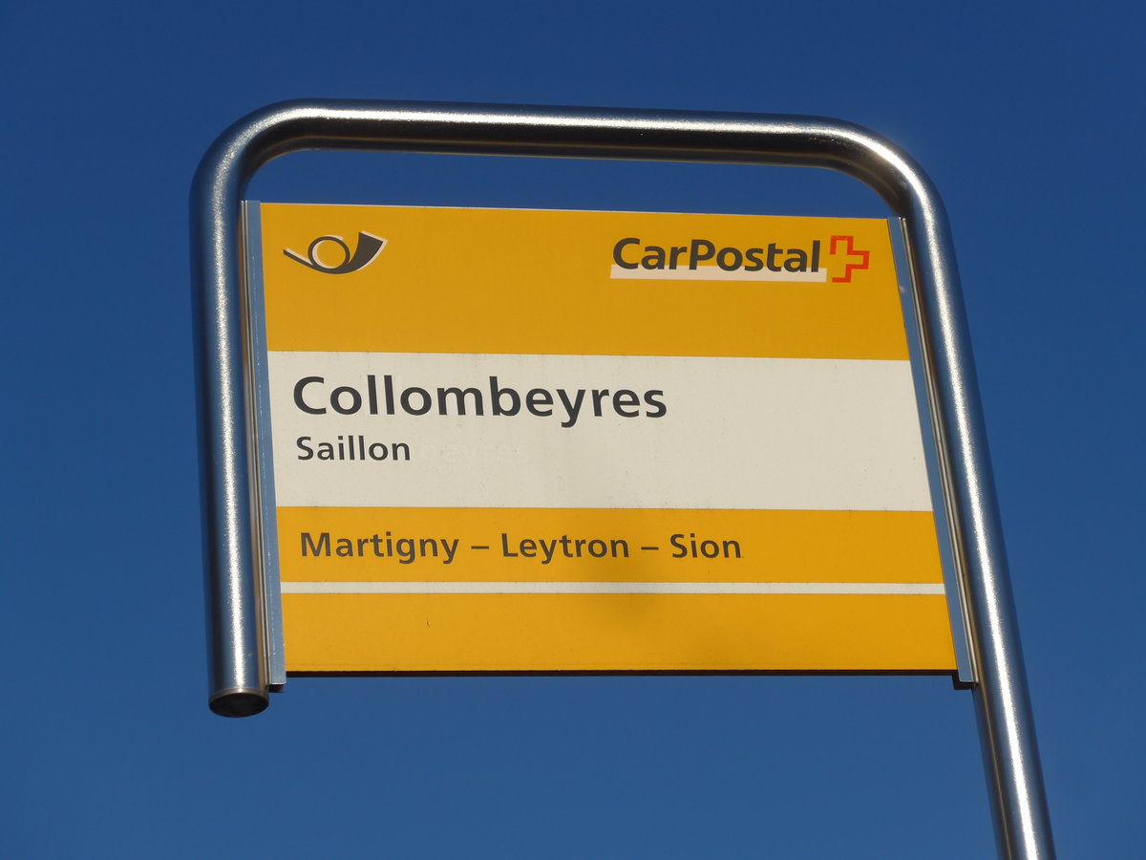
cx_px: 573
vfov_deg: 13.5
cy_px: 430
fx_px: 3642
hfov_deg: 17.9
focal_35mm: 110
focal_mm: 21.6
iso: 80
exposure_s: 1/1300
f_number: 4.9
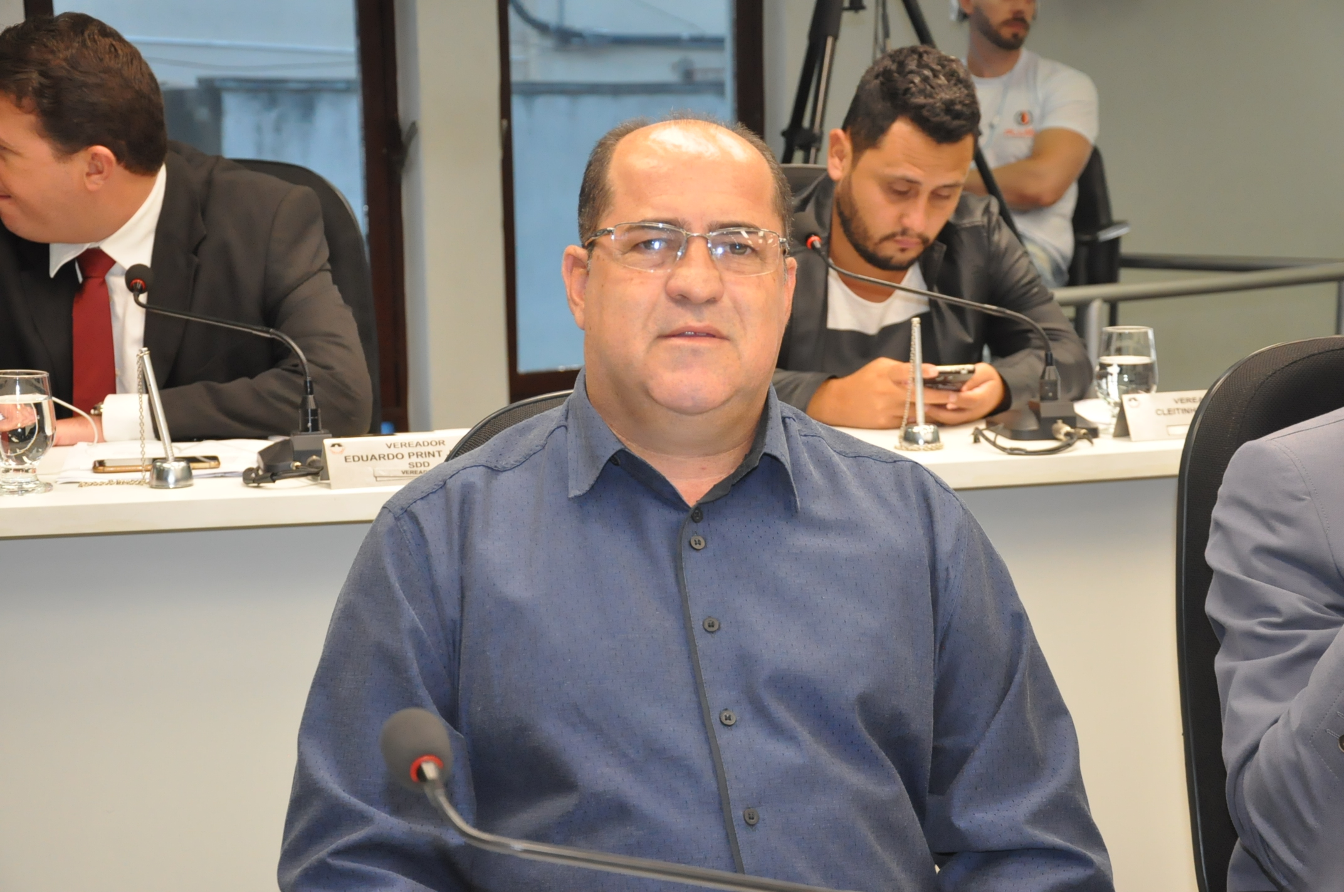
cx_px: 672
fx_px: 2517
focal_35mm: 68
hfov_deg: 29.9
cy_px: 446
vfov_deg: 20.1
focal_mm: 45
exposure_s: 1/80
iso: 2000
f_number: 5
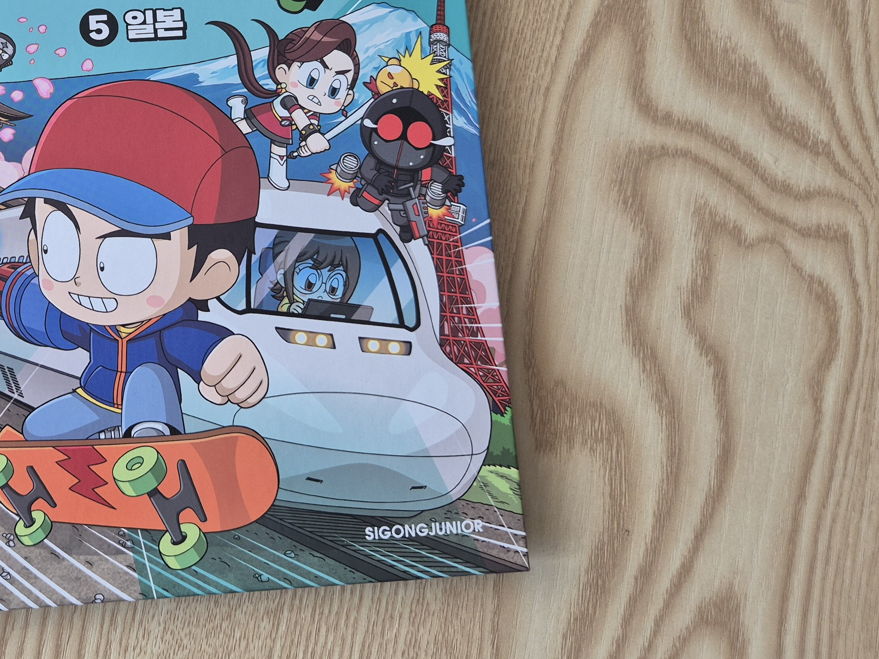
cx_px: 118
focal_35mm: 41
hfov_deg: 42.6
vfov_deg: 34.2
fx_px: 1041
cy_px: 148
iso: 80
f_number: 1.8
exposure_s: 1/180
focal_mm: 5.4
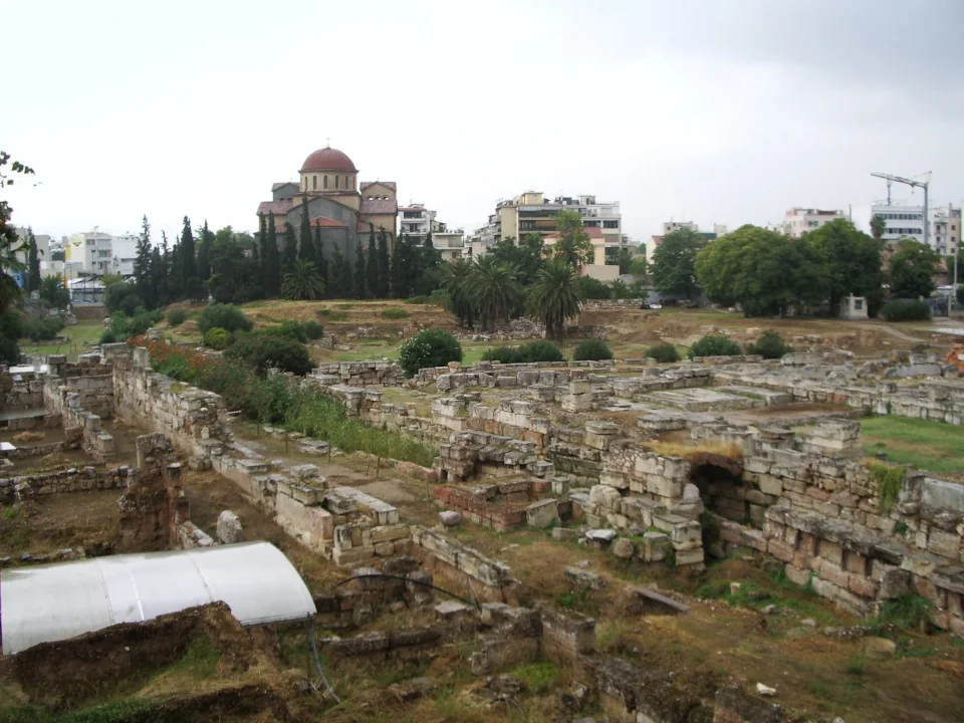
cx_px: 482
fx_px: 975
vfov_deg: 40.7
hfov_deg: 52.6
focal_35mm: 35
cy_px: 362
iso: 50
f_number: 4.3
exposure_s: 1/100
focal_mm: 5.8
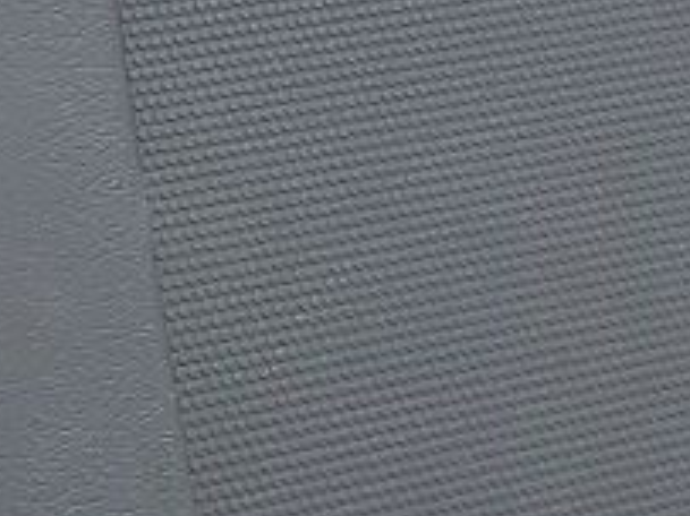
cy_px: -329
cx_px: -253
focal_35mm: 164
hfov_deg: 11.7
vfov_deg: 8.8
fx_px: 3267
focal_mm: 5.23
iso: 100
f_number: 1.8
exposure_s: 1/50
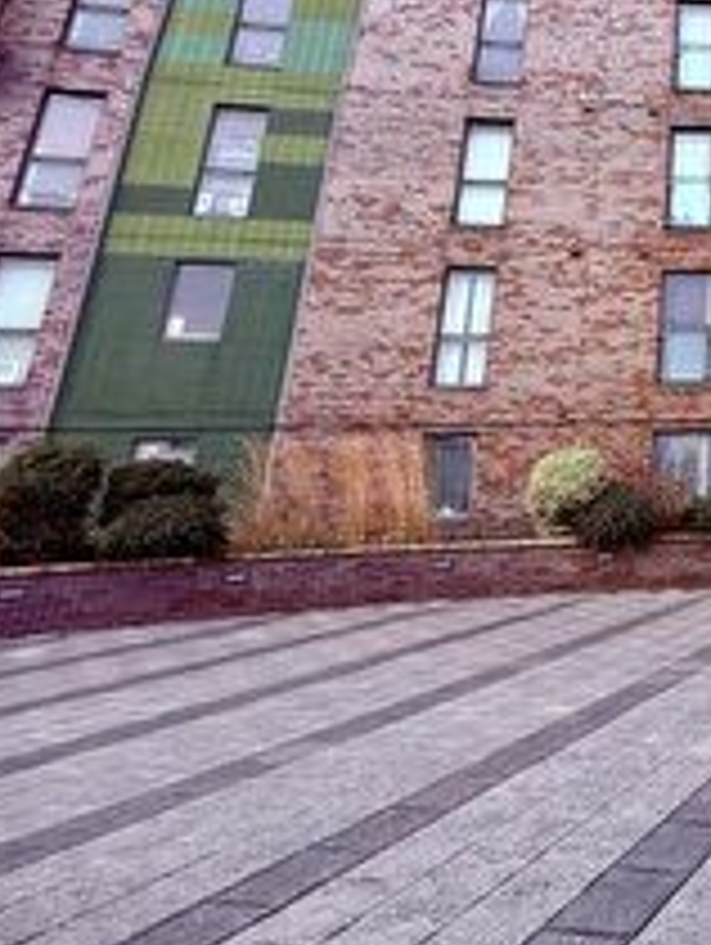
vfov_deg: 47.5
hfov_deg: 33.2
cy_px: 101
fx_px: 957
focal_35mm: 35
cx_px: 855
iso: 50
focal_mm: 2.22
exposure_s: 1/335
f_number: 2.2
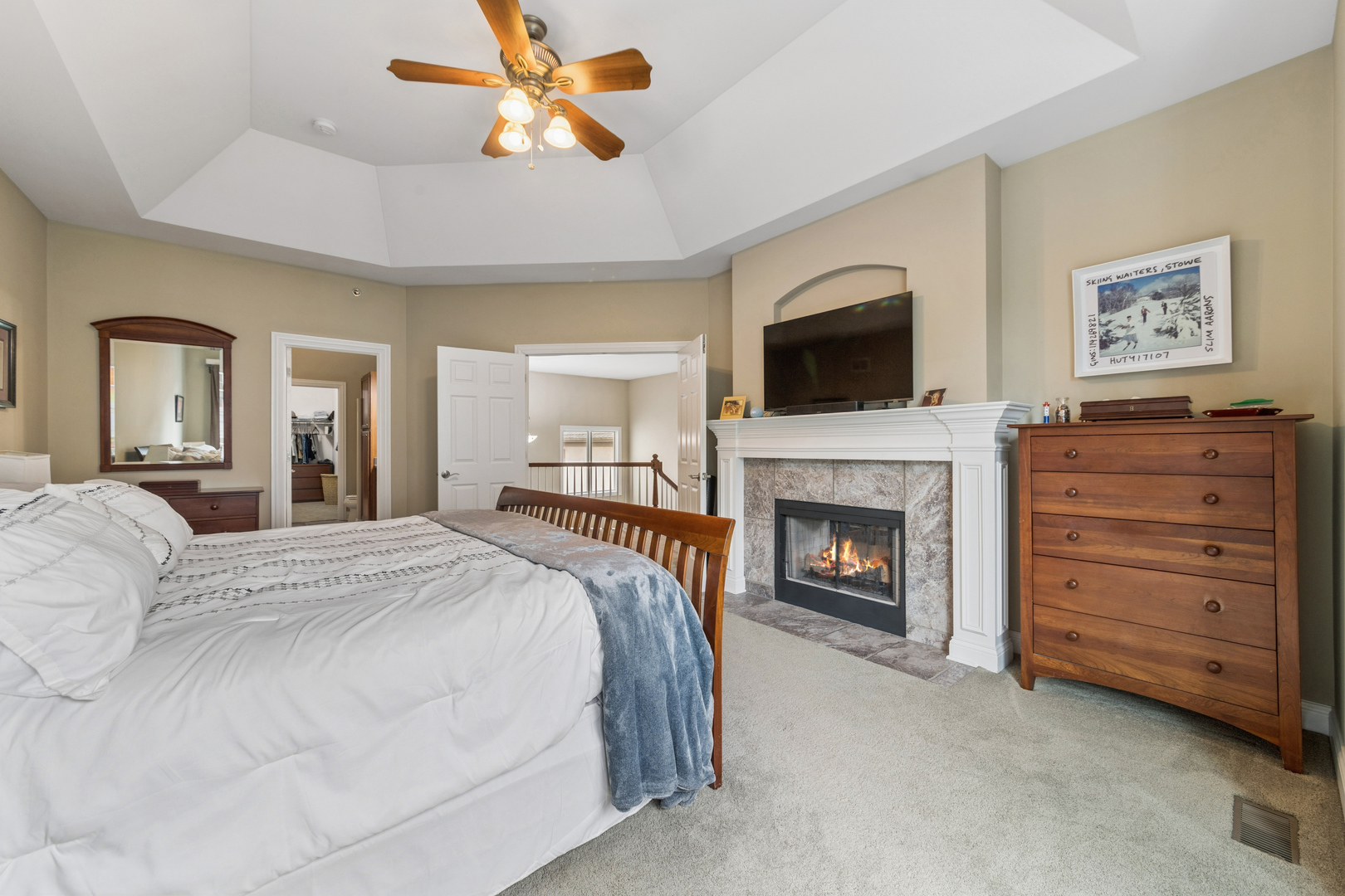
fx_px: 486
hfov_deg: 108.3
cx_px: 672
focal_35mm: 13
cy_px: 448
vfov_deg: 85.4
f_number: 10
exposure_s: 1/15
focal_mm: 13
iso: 250
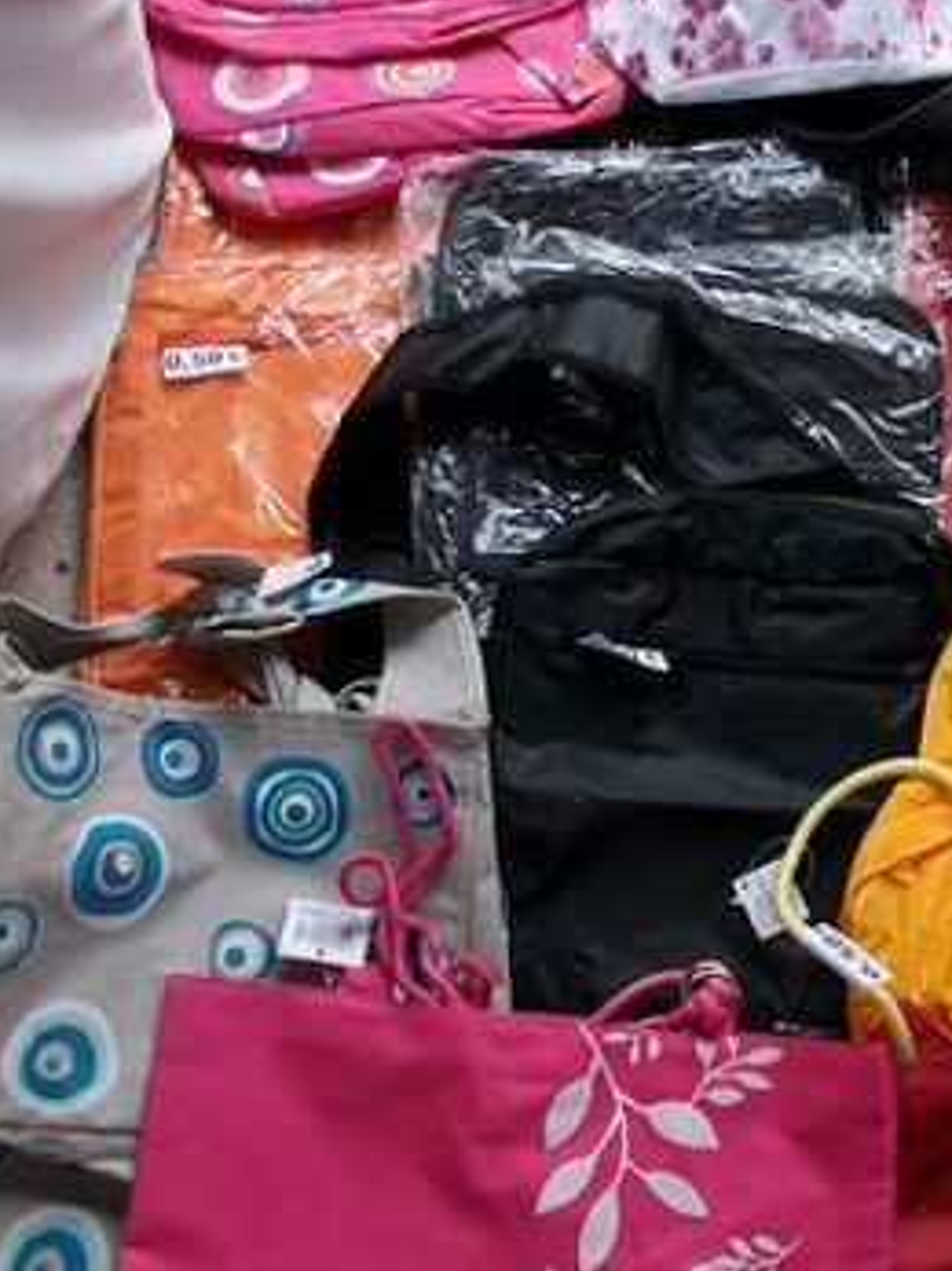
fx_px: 2165
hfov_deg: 24.4
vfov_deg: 32.4
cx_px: 751
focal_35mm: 59
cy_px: 392
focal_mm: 5.7
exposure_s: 1/95.2
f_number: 2.9
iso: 80
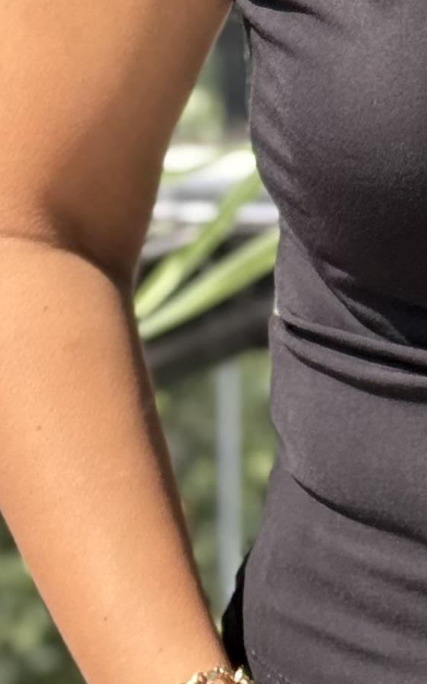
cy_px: 21
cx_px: 708
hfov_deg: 5.7
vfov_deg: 9.2
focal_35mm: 226
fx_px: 4211
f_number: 1.78
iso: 64
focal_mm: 6.76
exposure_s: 1/478
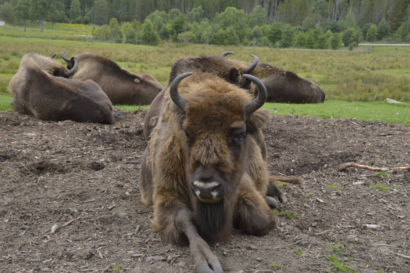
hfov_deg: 35.1
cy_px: 136
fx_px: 649
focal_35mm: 57
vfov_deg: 23.7
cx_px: 205
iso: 400
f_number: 8
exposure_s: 1/100
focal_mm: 38
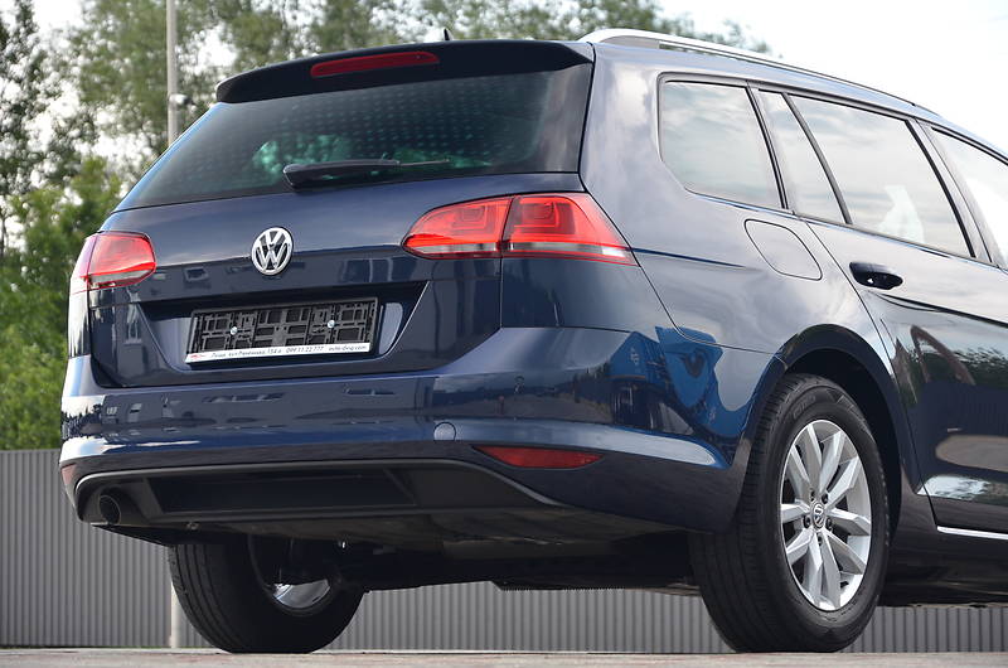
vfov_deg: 11.4
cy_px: 334
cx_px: 504
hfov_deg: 17.1
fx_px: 3353
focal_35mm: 120
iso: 560
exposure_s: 1/60
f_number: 5.3
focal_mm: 80
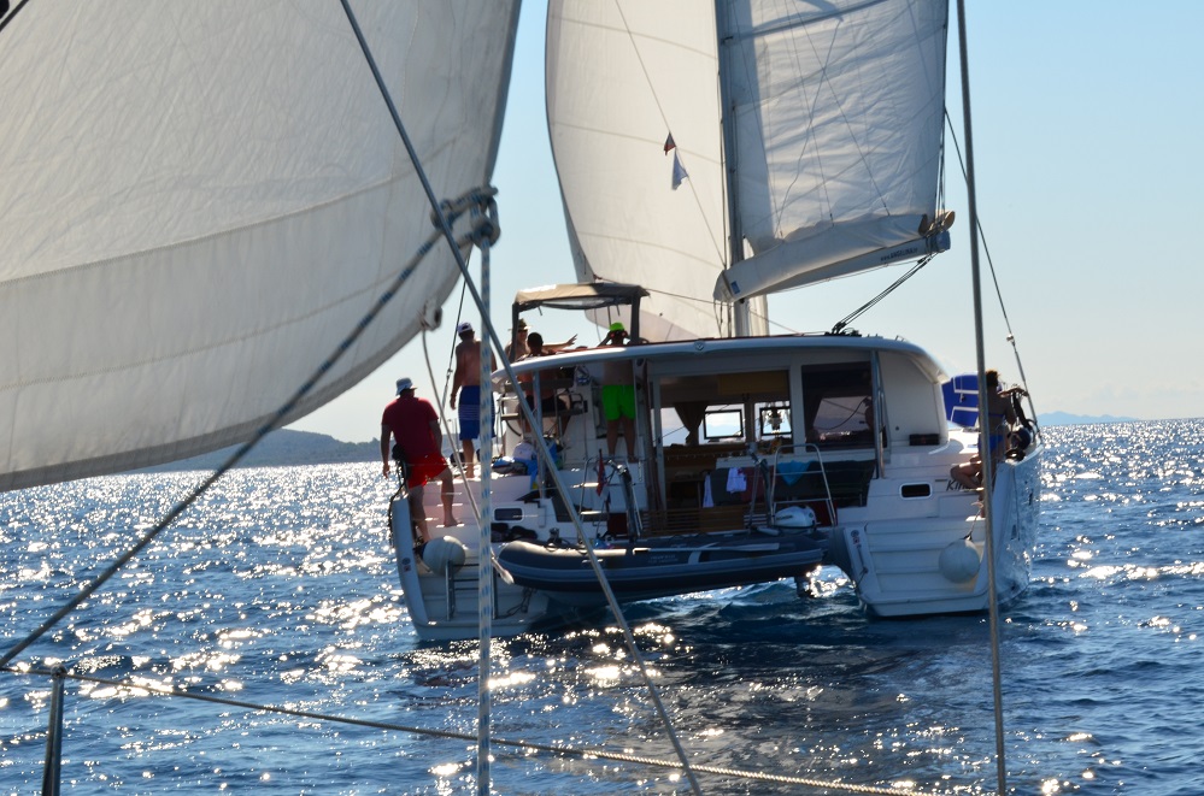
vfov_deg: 13.0
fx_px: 3503
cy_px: 398
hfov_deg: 19.5
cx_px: 602
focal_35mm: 105
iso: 220
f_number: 32
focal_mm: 70
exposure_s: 1/60
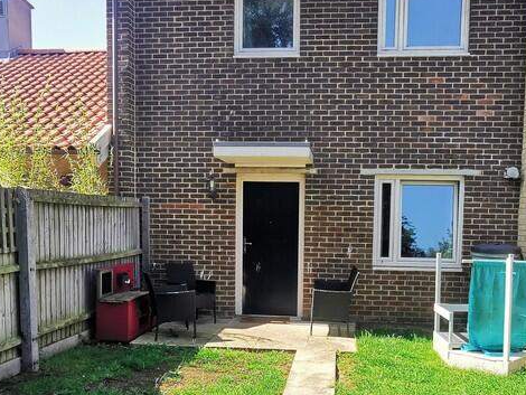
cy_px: 271
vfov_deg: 38.2
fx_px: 563
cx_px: 288
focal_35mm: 37
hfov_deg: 50.0
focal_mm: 2.26
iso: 50
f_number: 2.2
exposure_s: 1/260
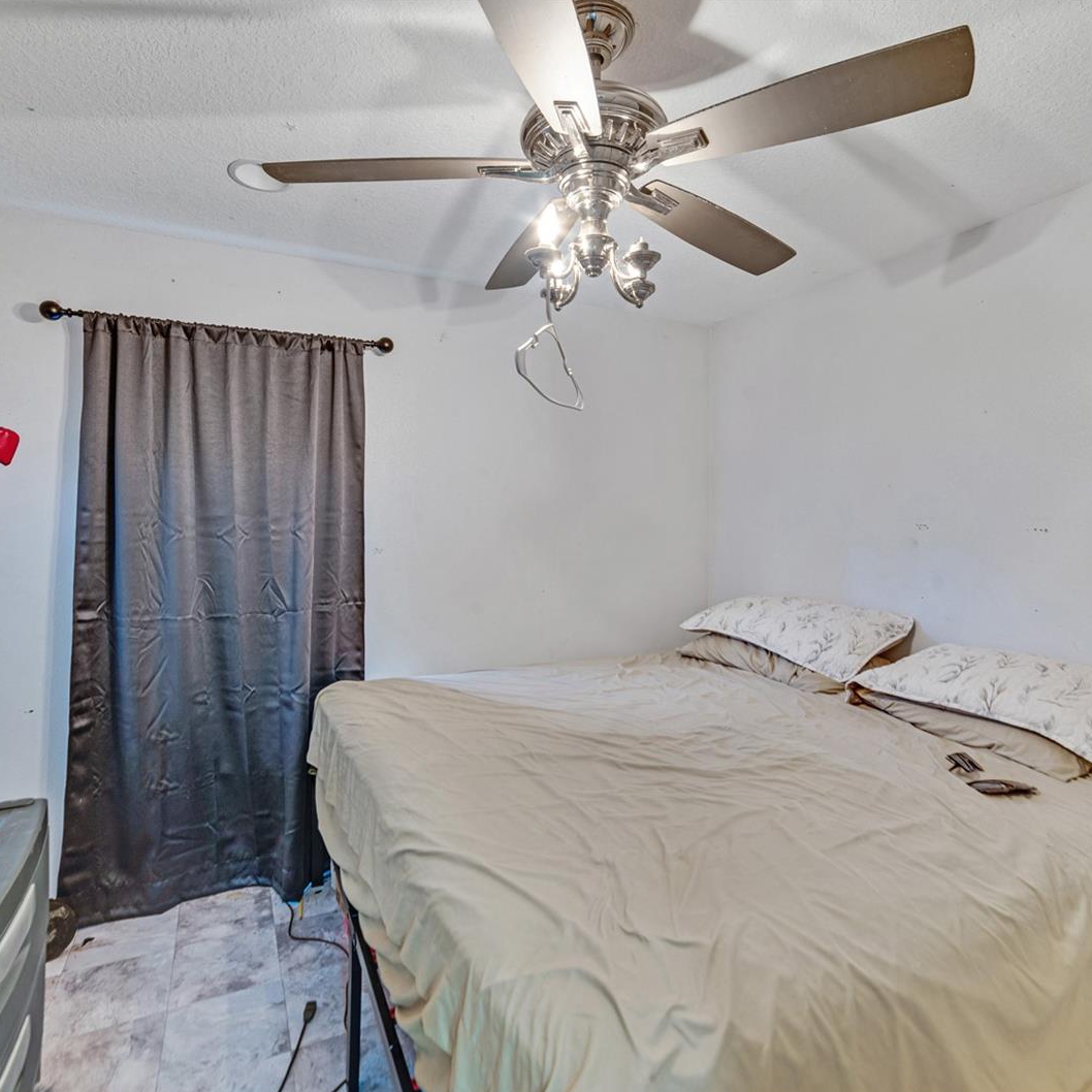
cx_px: 550
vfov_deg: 80.7
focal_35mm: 18
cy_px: 545
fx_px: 642
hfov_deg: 80.7
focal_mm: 14
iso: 160
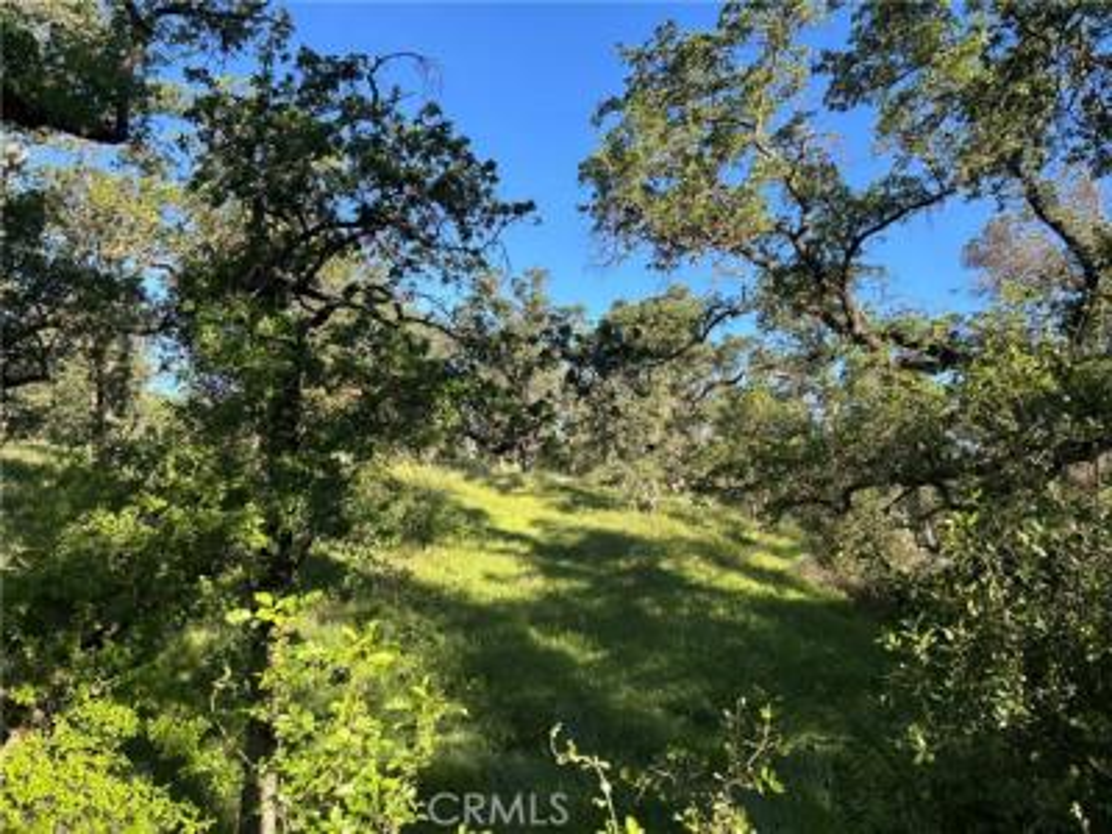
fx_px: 835
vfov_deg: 53.1
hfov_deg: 67.3
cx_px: 556
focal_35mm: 26
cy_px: 417
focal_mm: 5.7
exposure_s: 1/965
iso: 50
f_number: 1.5
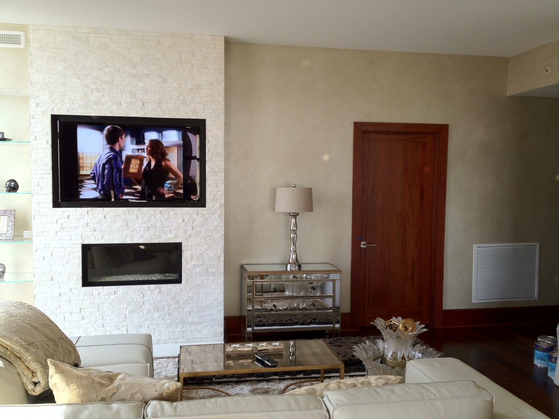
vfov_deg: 40.7
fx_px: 565
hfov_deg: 52.6
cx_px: 280
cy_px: 210
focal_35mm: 35
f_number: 2.4
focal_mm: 4.28
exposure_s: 1/100
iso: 80
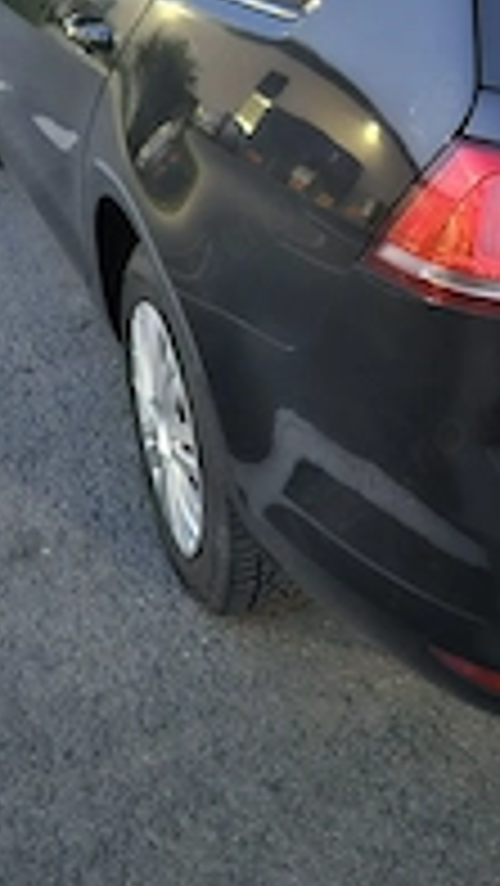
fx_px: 1201
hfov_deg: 22.7
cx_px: 482
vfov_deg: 39.7
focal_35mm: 51
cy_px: 252
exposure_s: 1/16.7
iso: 1600
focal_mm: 5.4
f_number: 1.8
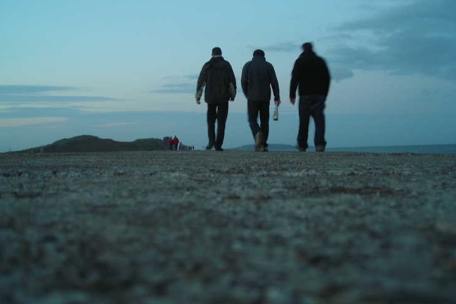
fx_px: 545
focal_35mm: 43
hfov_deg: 45.4
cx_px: 235
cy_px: 148
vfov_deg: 31.2
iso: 50
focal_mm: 6.3
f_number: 3.2
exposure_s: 1/7.6
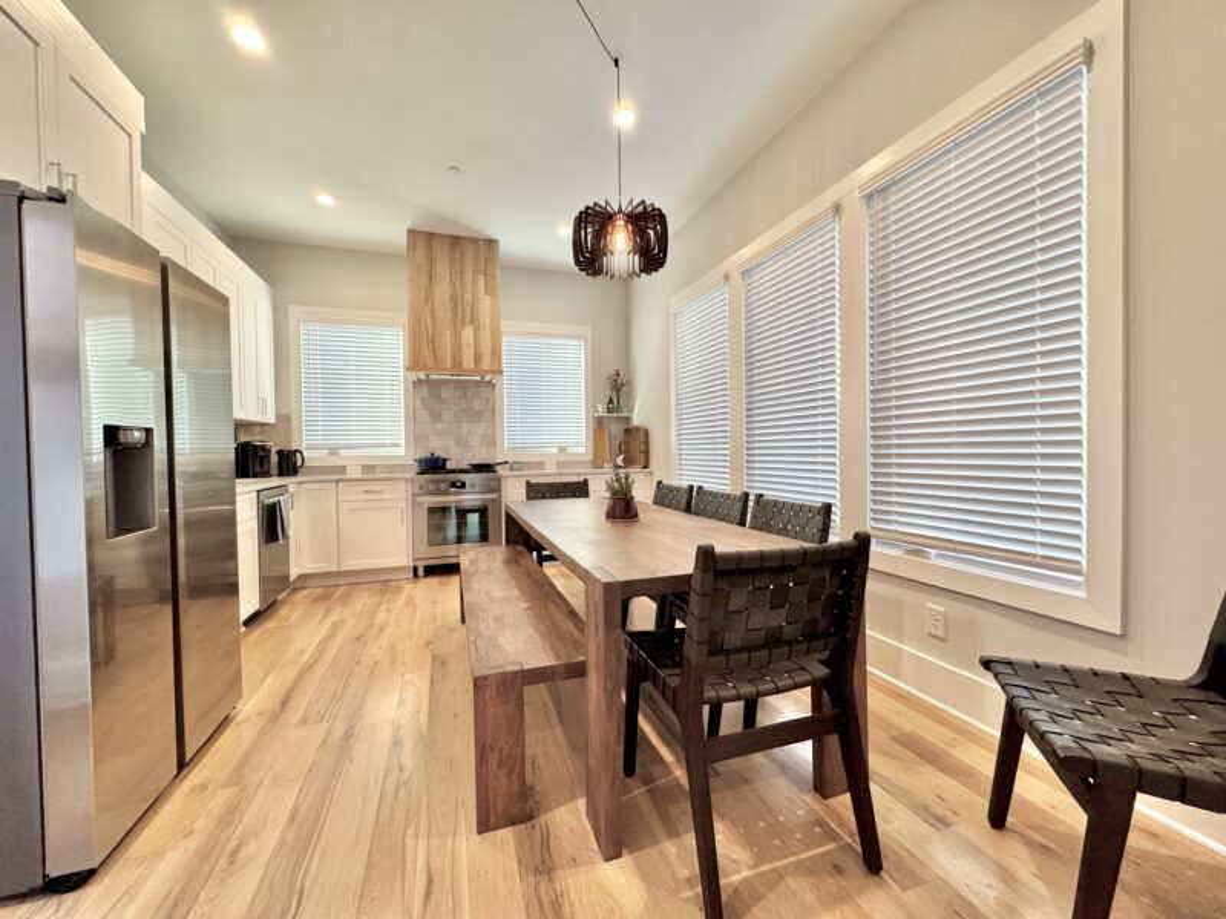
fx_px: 496
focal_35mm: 14
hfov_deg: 102.1
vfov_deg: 85.7
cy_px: 460
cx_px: 613
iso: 200
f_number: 2.2
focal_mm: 2.22
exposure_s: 1/120
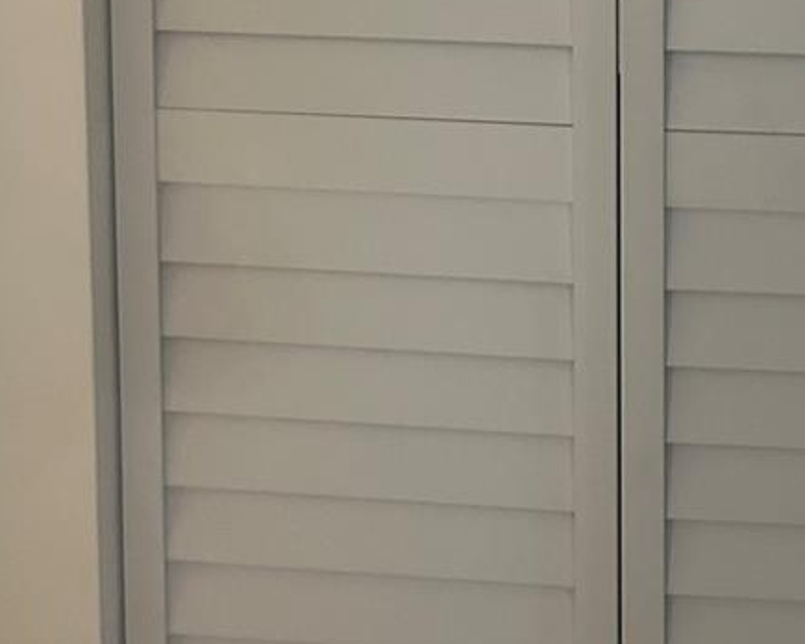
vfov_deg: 19.5
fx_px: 1668
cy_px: -279
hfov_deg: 26.6
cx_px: 650
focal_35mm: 70
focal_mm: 5.7
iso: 400
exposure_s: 1/40
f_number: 1.5
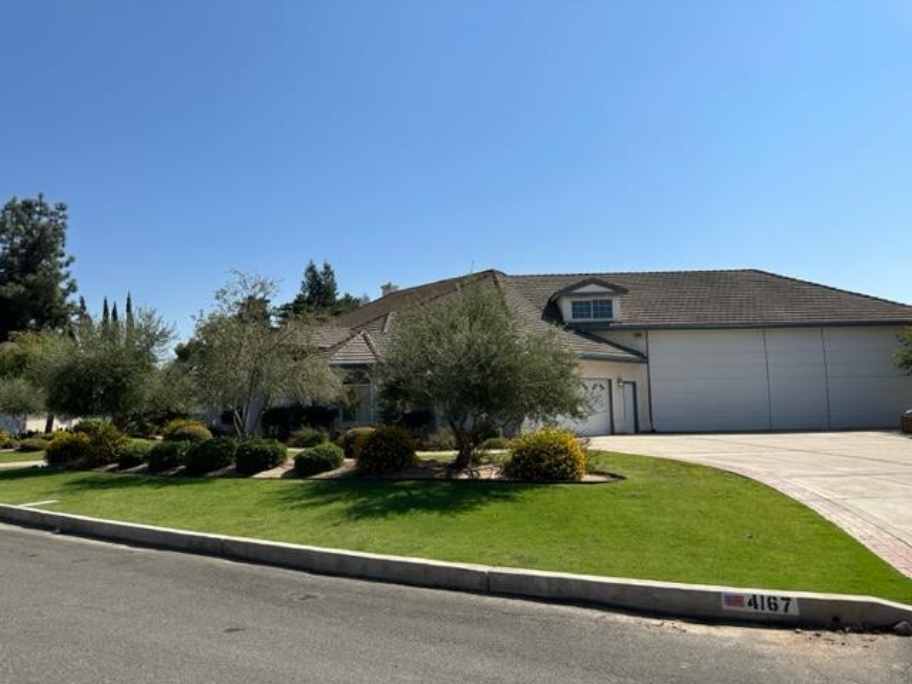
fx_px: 632
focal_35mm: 24
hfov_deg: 71.6
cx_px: 456
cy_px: 342
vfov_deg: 56.8
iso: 80
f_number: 1.78
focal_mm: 6.86
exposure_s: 1/7042
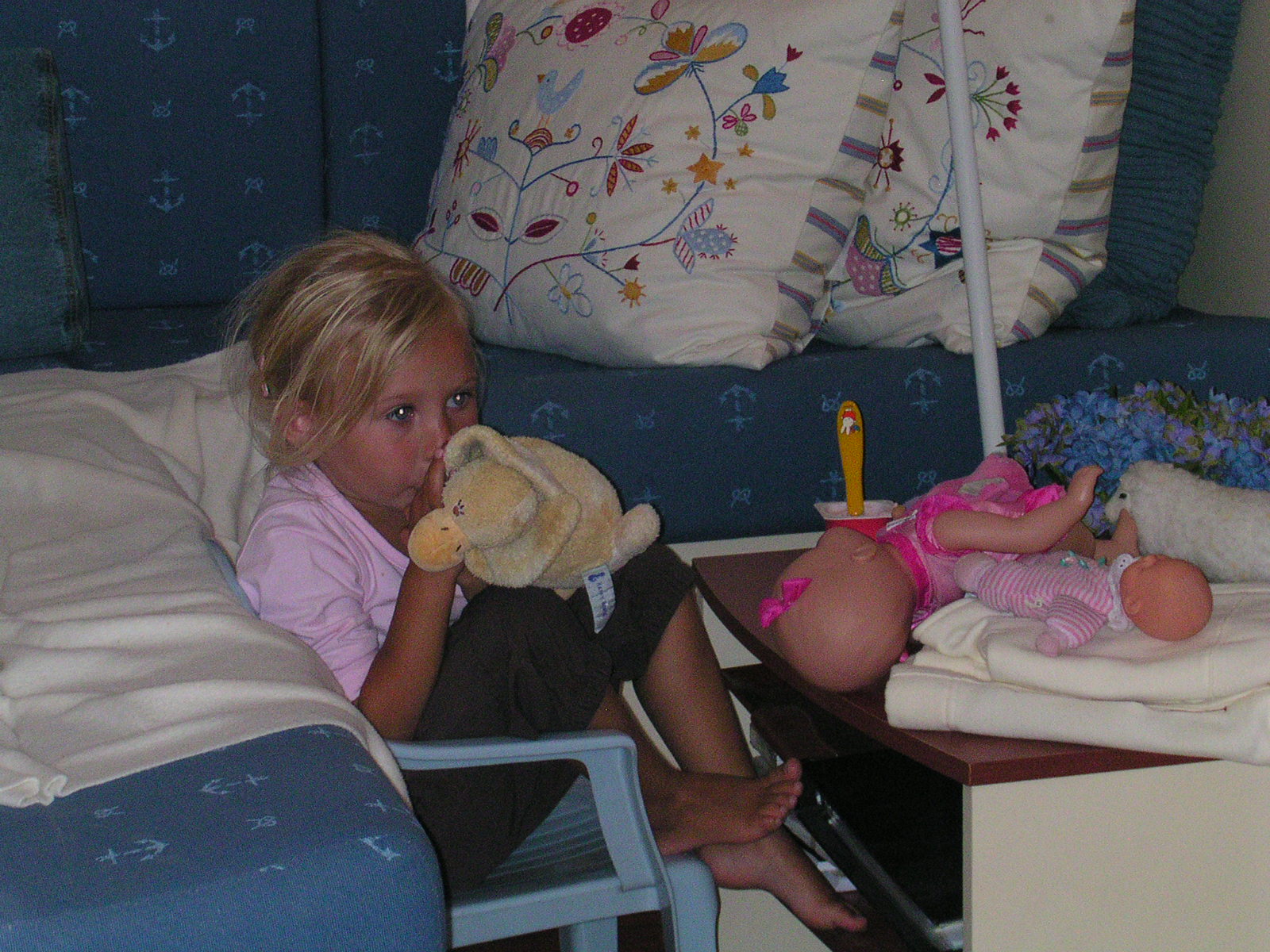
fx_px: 4072
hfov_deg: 17.7
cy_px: 476
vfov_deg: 13.3
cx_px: 635
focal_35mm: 111
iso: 400
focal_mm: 16.8
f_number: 4.8
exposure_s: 1/60
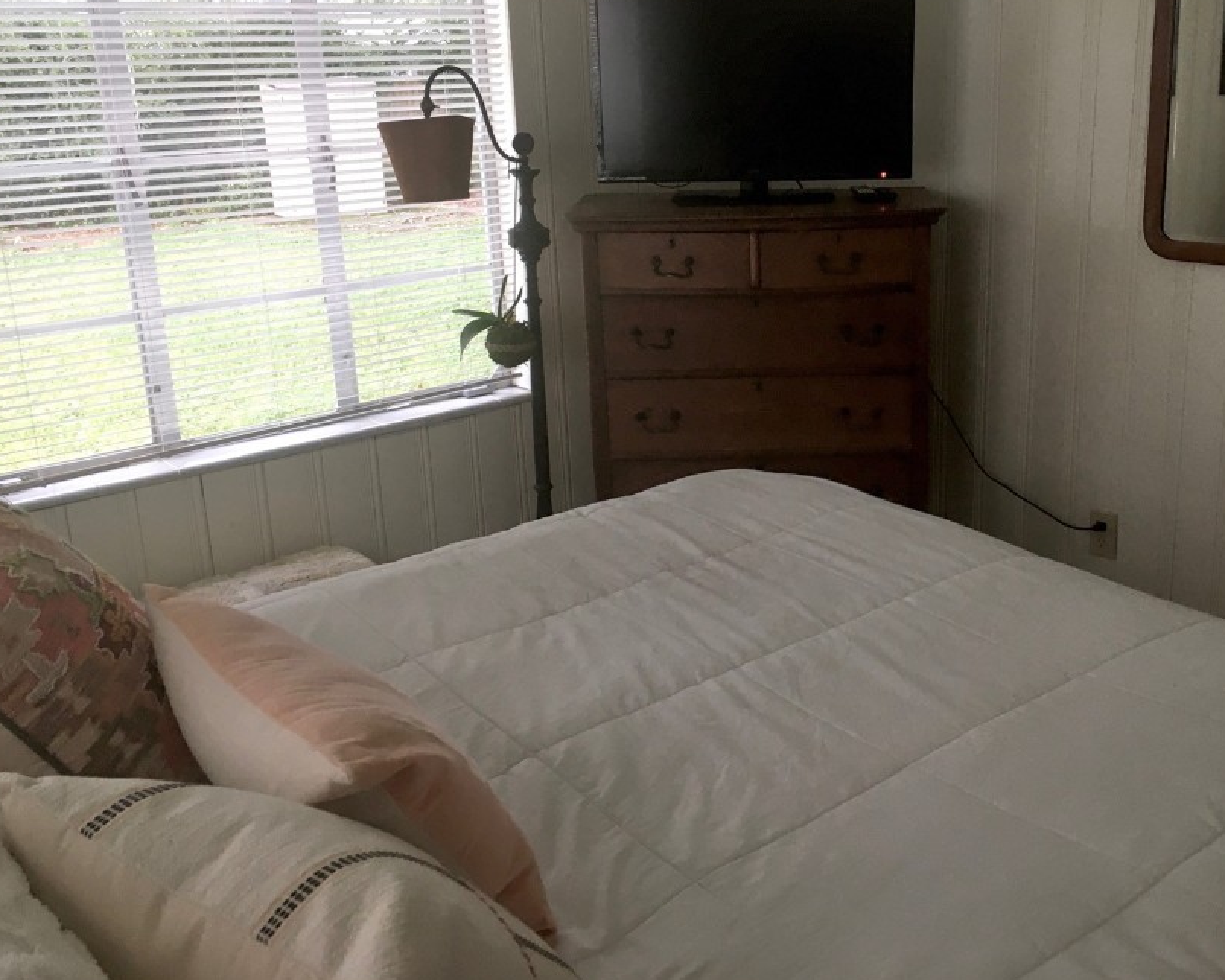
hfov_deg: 50.0
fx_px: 1305
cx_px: 735
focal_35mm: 36
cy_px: 415
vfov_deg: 41.0
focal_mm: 4.15
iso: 50
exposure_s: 1/30
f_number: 2.2
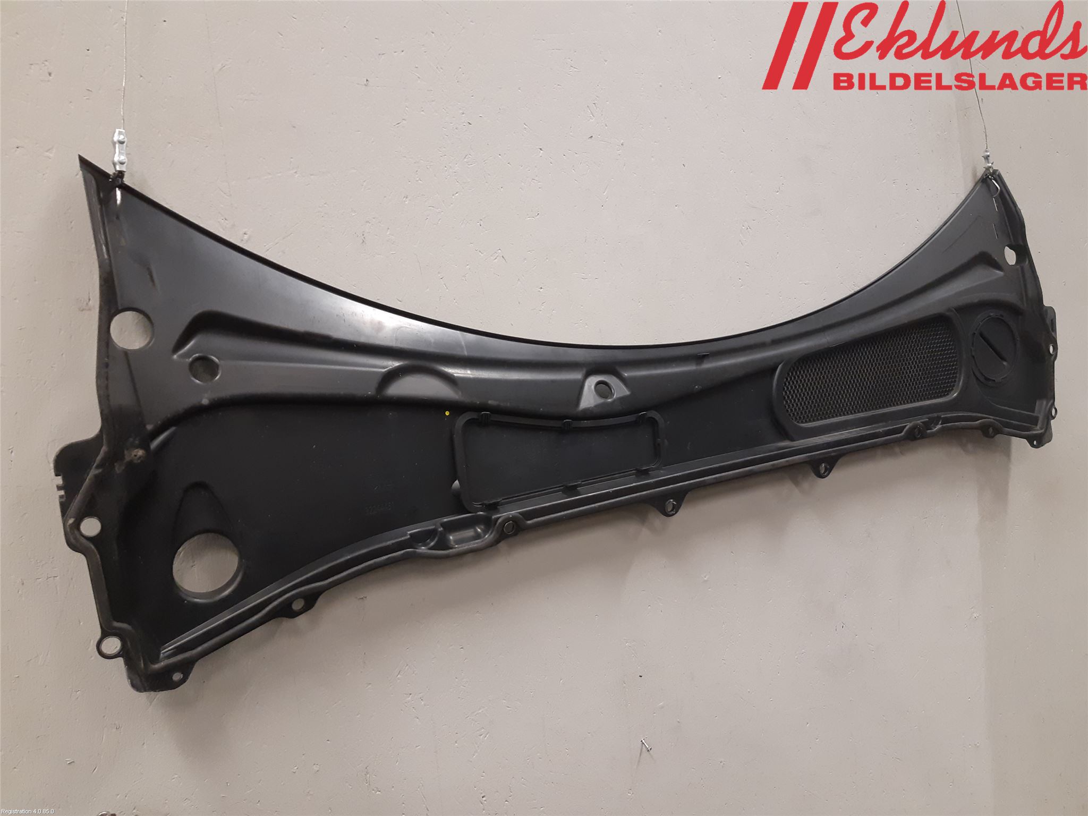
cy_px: 408
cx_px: 544
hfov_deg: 67.3
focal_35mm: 26
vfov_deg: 53.1
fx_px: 817
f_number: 1.7
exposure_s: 1/50
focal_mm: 3.93
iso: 200
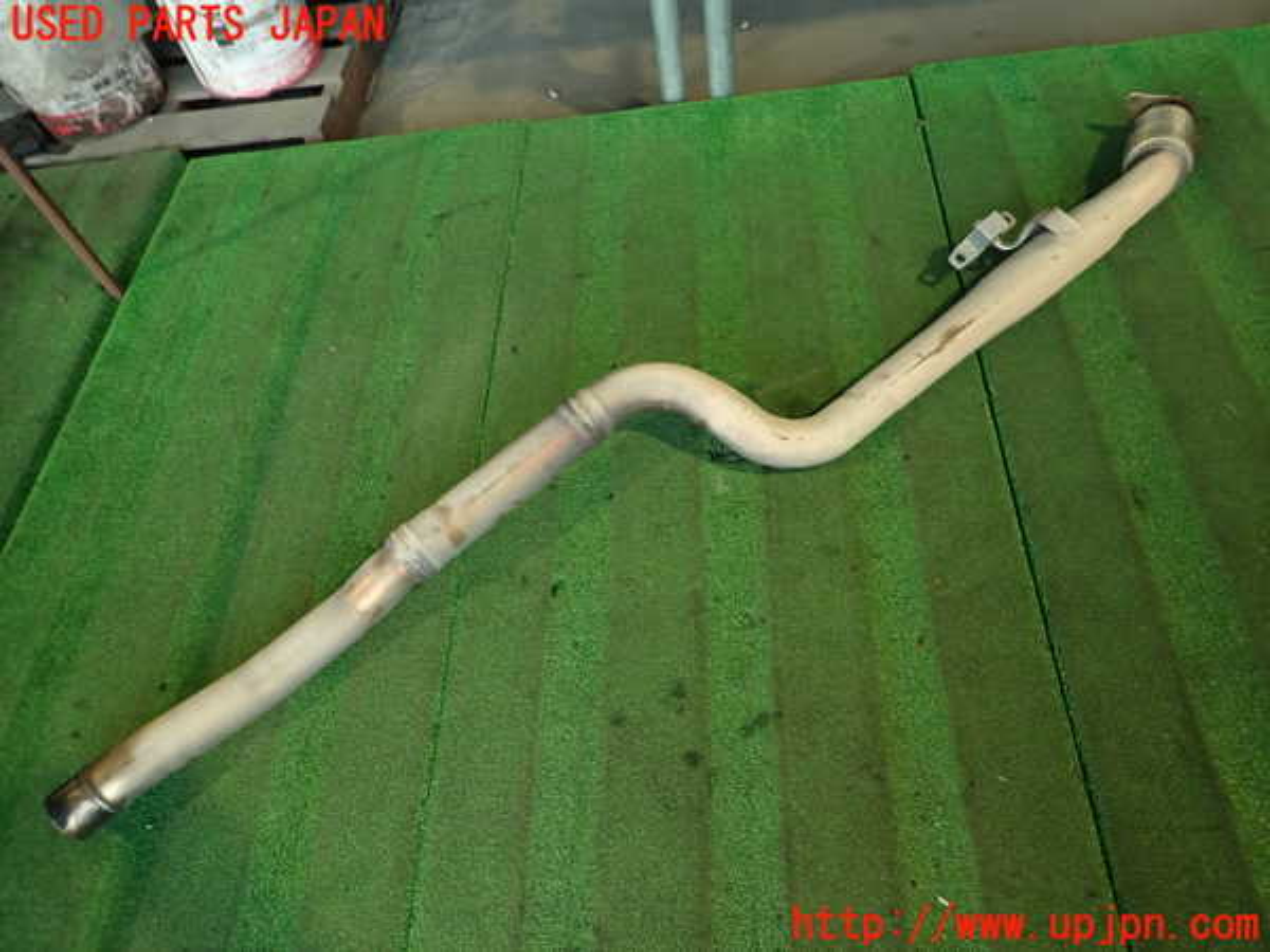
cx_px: 635
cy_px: 476
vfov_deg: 54.9
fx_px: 917
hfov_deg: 69.4
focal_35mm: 25
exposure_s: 1/30
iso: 250
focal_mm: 4.5
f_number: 2
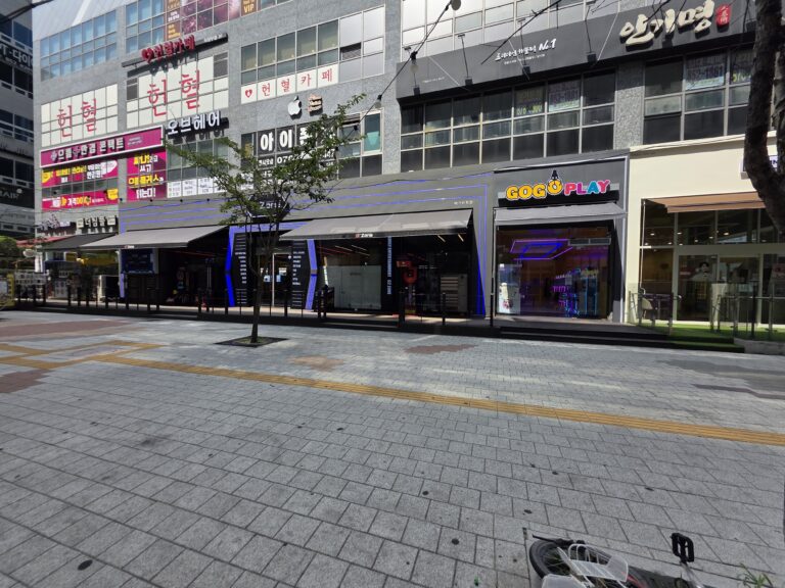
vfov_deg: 89.9
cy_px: 294
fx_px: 295
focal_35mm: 13
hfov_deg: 106.2
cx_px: 392
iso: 40
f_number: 1.9
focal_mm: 2.2
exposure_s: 1/1910
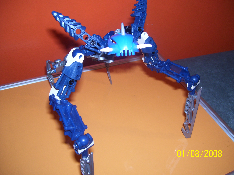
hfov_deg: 50.1
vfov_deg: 38.7
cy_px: 88
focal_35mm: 37
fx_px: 250
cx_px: 117
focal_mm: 6
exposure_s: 1/60
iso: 80
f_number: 2.7
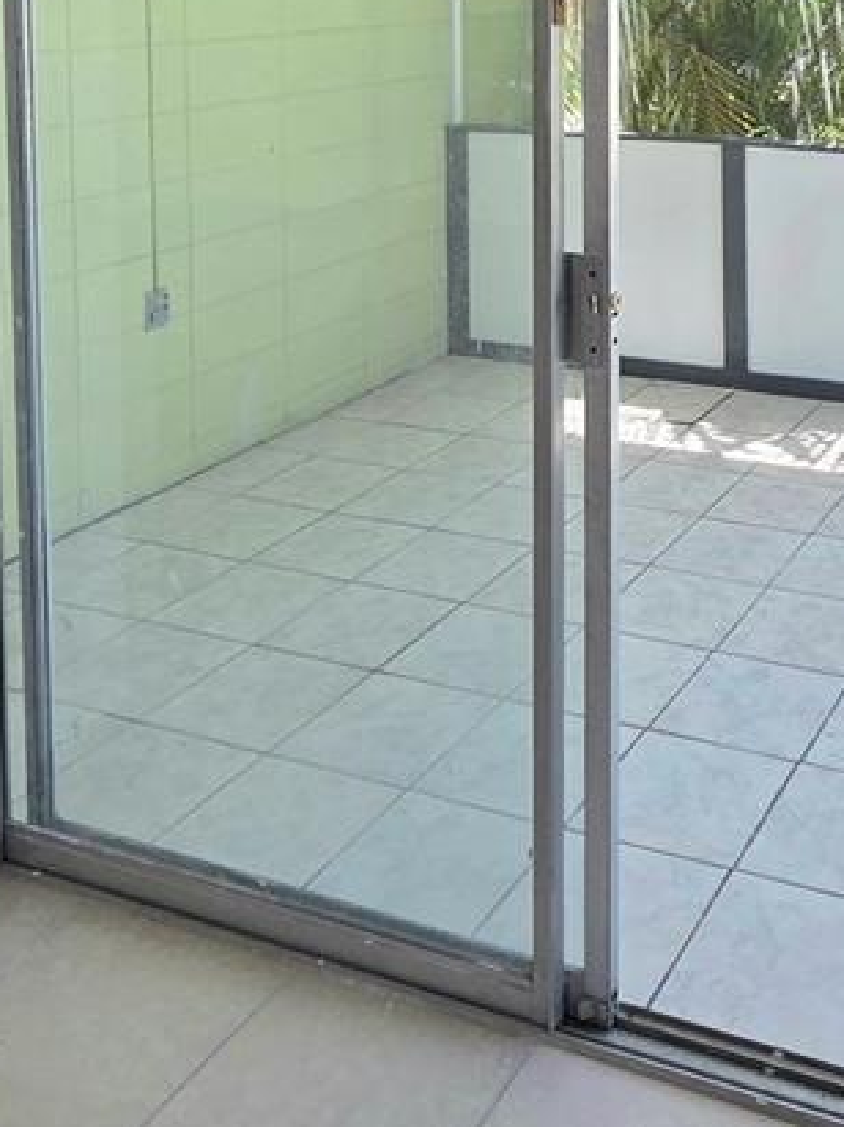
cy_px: 27
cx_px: 806
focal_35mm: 38
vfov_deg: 42.9
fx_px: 1236
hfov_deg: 34.9
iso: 64
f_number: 2.2
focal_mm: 2.2
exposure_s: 1/120
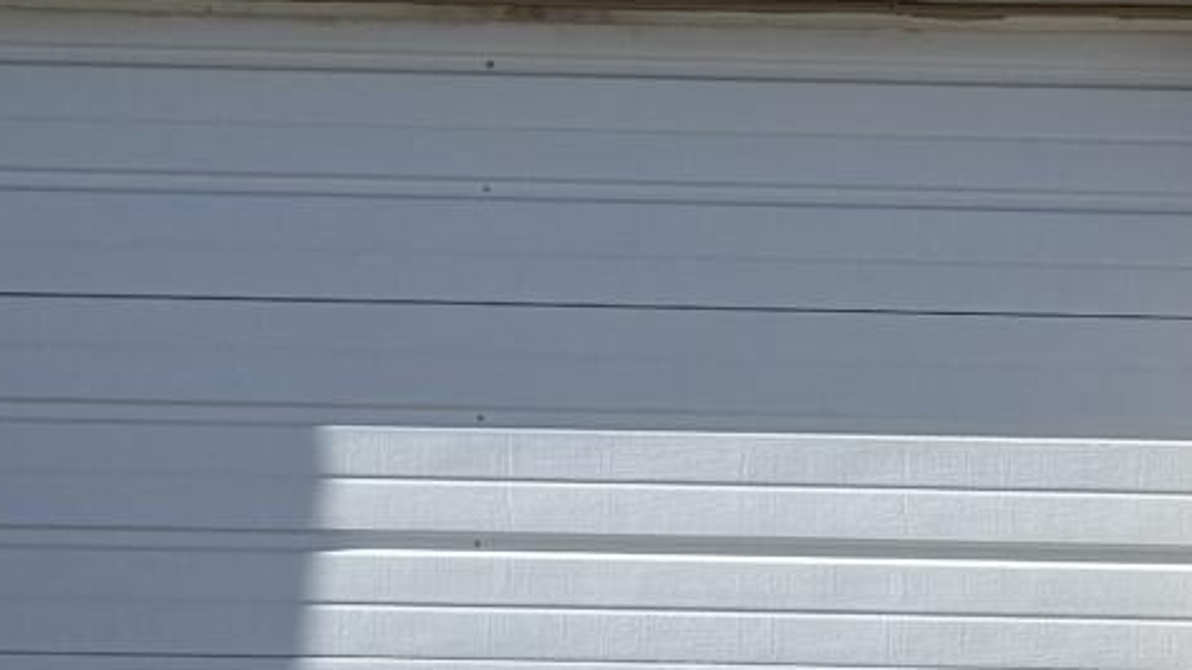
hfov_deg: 12.9
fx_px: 5246
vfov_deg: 7.3
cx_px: 1089
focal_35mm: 166
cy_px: 184
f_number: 1.78
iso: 80
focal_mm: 6.76
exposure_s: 1/4975
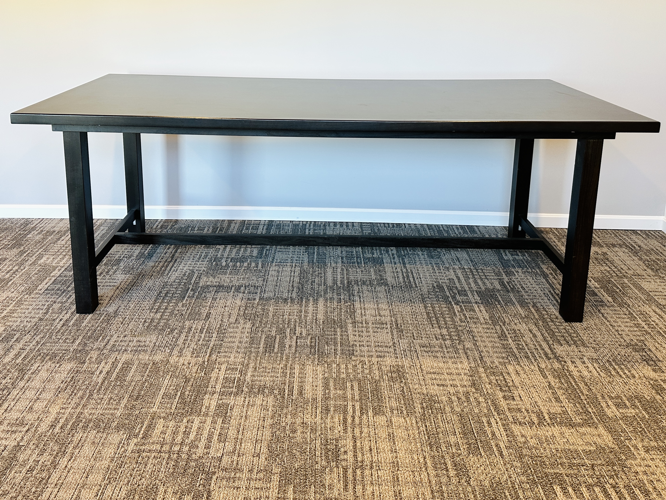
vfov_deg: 56.8
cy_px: 250
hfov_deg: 71.6
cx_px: 333
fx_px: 462
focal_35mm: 24
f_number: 1.78
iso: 200
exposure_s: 1/120
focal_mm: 6.86
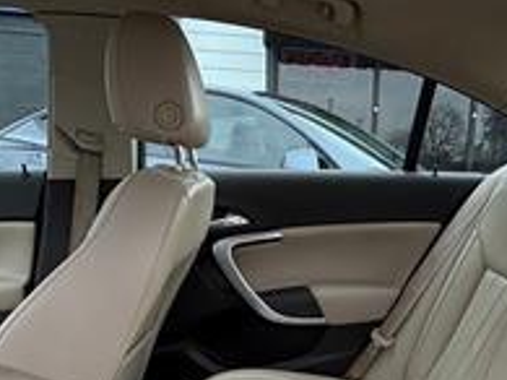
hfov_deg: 40.3
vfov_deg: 29.1
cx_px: 367
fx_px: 673
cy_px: 393
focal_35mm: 46
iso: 64
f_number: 2.2
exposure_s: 1/180
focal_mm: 2.22
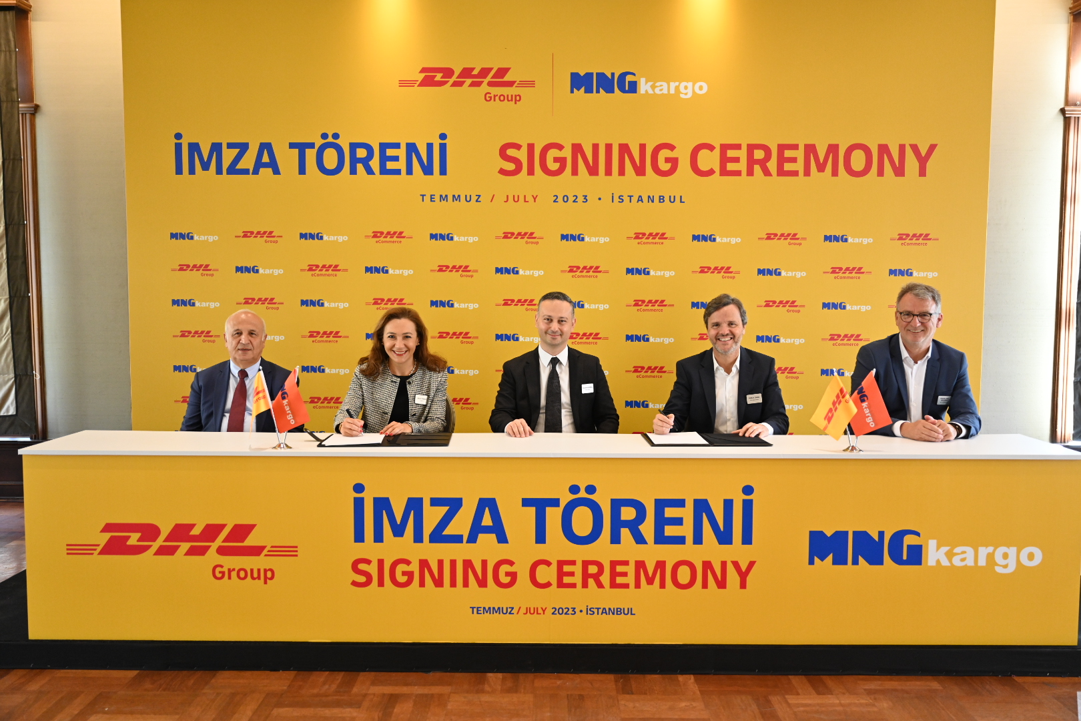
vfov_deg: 43.0
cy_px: 360
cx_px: 540
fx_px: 916
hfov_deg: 61.1
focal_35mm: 30
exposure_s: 1/200
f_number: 2.8
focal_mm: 30.5
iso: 1600
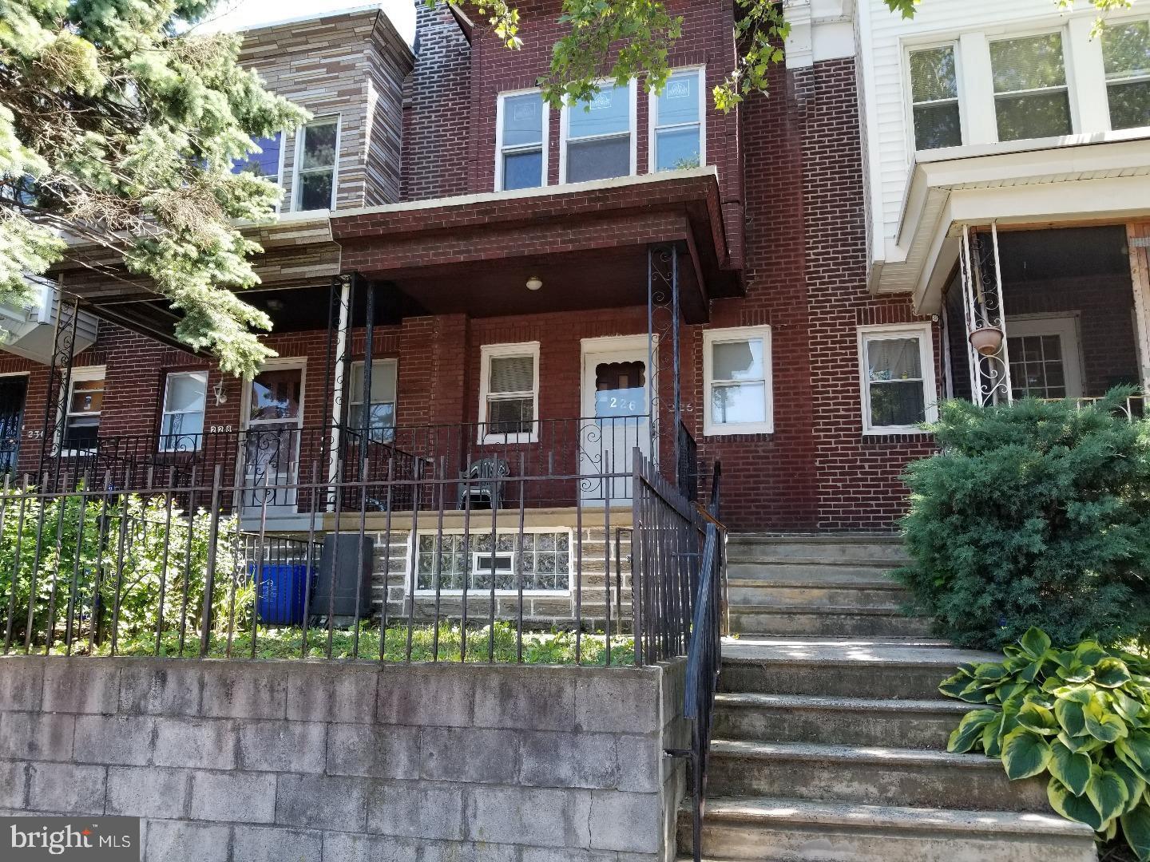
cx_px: 575
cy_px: 431
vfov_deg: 53.1
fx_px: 864
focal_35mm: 26
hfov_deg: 67.3
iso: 50
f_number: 1.7
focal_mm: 4.25
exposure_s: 1/253
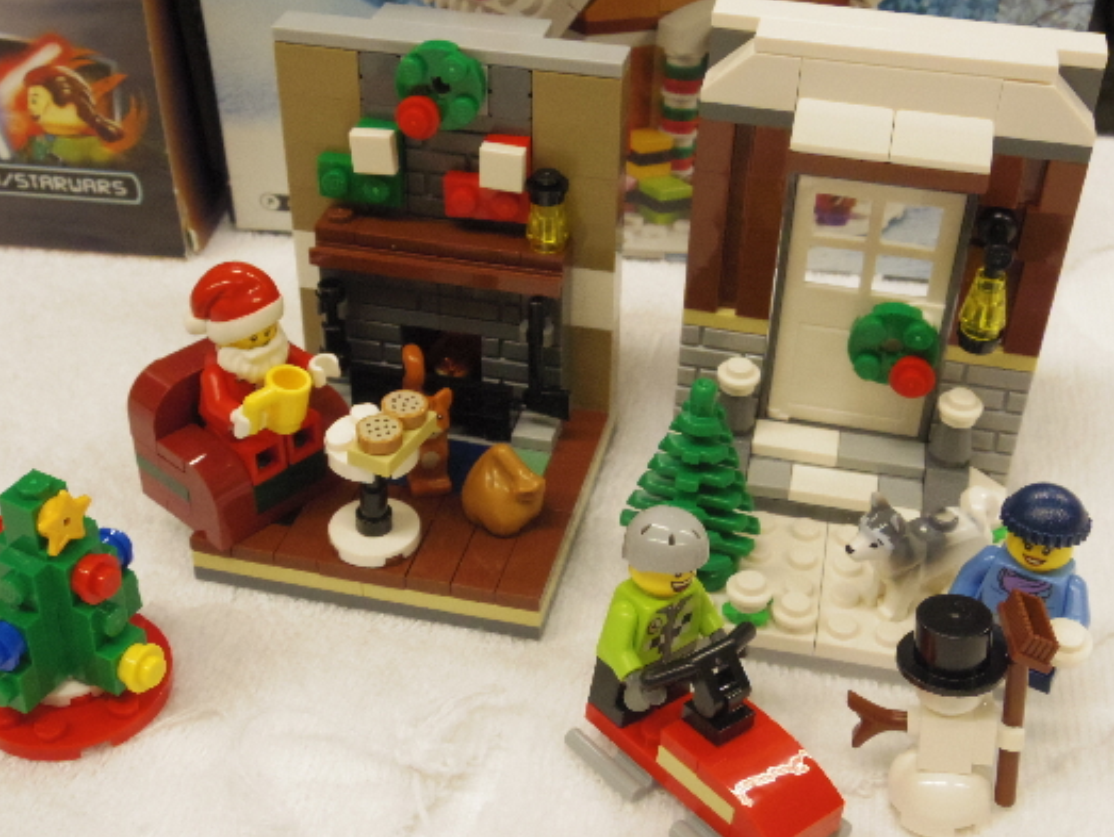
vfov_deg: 30.9
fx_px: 1514
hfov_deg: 40.4
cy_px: 373
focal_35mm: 47
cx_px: 564
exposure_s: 1/80
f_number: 4.5
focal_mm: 7.4
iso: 1000
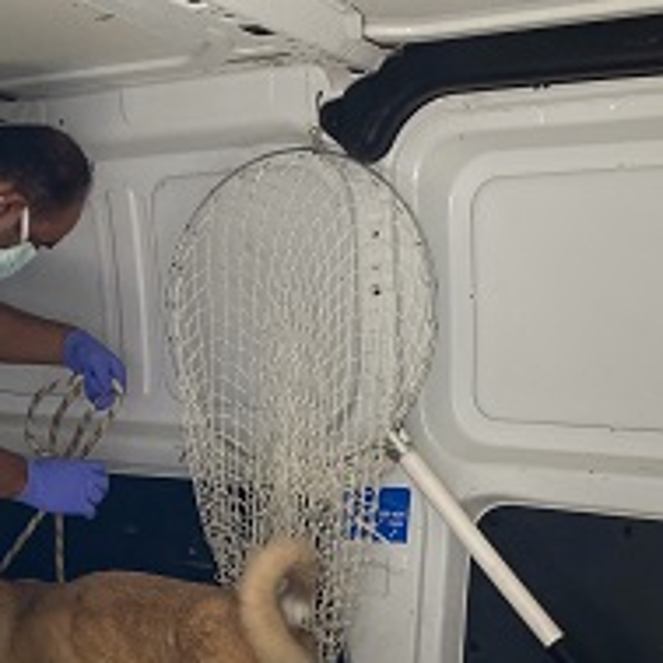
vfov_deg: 22.7
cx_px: 91
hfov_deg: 23.2
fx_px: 1582
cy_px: 677
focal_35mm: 73
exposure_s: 1/219
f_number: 1.8
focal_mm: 4.25
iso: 32
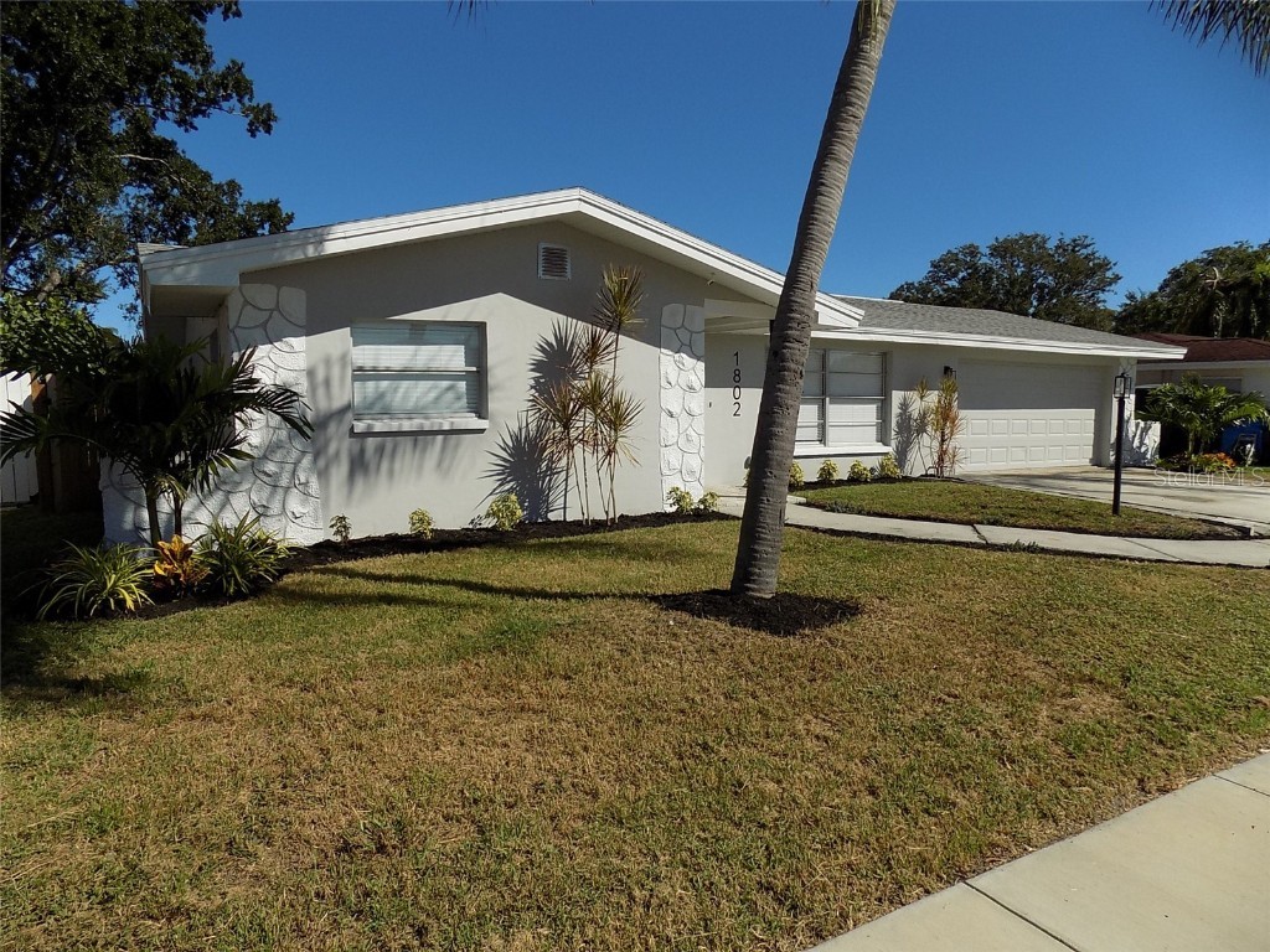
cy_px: 476
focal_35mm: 23
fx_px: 844
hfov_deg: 73.9
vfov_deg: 58.9
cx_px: 635
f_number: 9.9
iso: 80
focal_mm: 4
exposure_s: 1/200
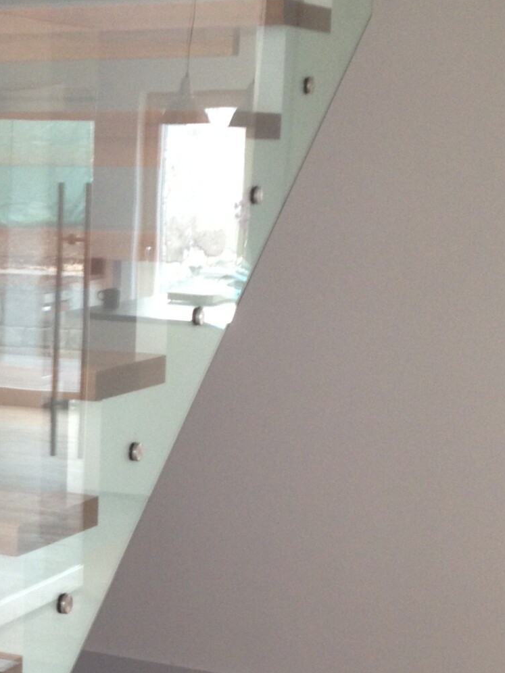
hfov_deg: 16.1
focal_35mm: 90
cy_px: 505
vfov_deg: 21.6
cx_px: 9
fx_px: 1751
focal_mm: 4.28
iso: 80
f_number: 2.4
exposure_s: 1/20
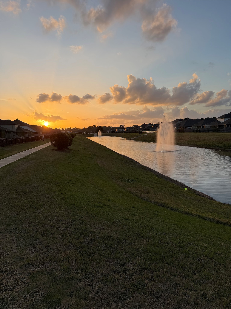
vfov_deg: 71.6
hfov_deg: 56.8
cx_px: 116
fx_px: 214
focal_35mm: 24
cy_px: 154
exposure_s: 1/1901
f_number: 1.78
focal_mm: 6.76
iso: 80
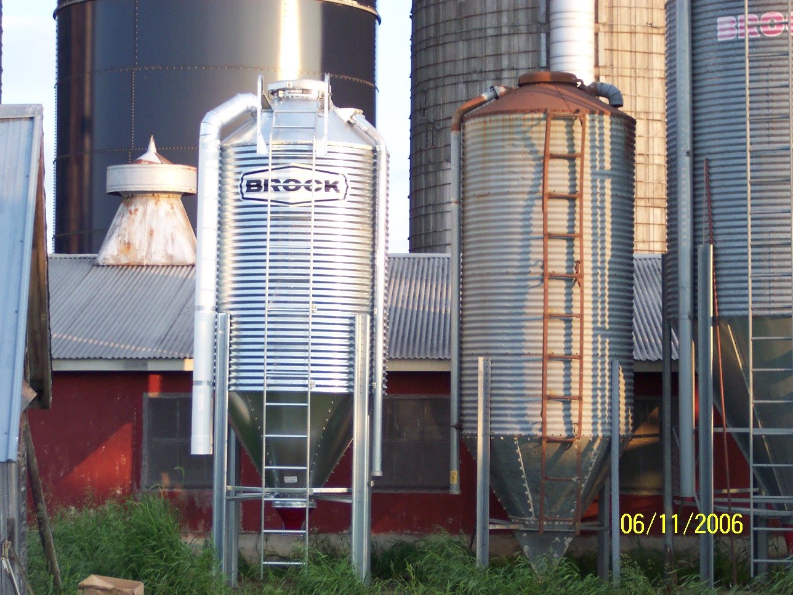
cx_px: 396
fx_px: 2314
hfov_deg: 19.4
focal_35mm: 101
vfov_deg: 14.6
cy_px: 298
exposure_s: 1/90
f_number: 4.8
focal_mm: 21.3
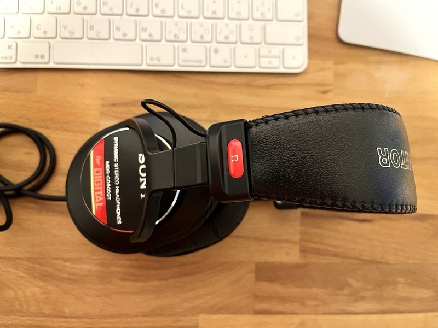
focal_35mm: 26
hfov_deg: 67.3
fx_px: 329
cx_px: 219
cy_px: 164
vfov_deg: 53.1
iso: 500
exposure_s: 1/50
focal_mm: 5.1
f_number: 1.6
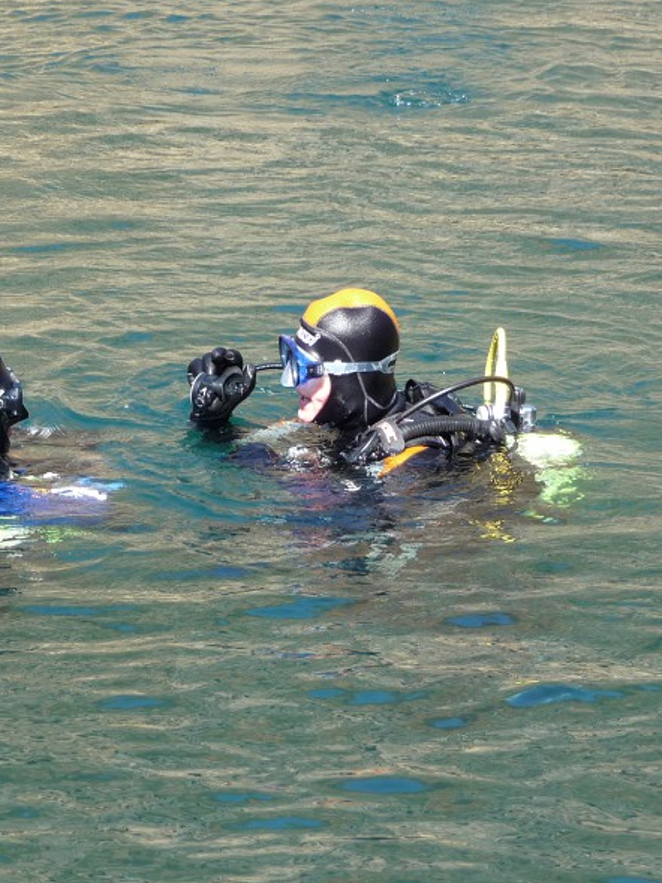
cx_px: 174
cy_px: 442
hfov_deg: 7.9
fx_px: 4818
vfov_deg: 10.5
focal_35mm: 189
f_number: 4.8
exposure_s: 1/160
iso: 100
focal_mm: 24.1
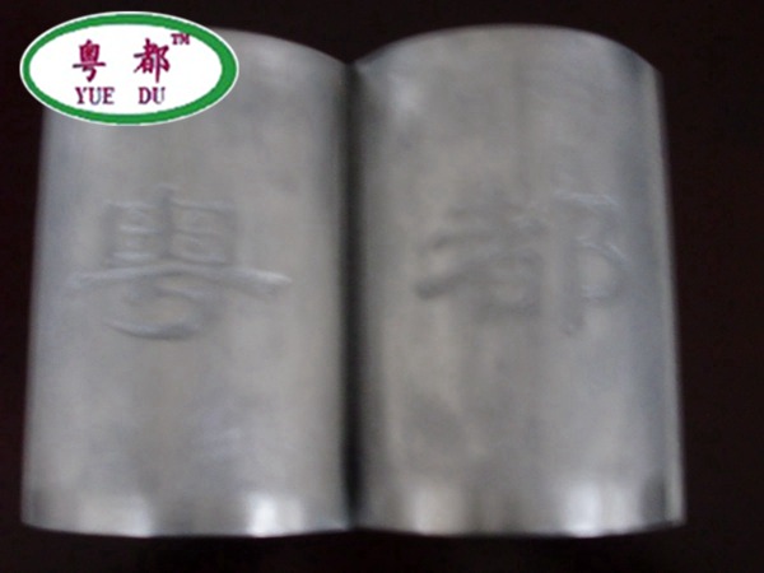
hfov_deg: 43.9
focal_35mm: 43
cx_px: 382
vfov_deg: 33.6
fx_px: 949
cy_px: 286
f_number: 3.1
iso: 400
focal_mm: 7.6
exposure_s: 1/10
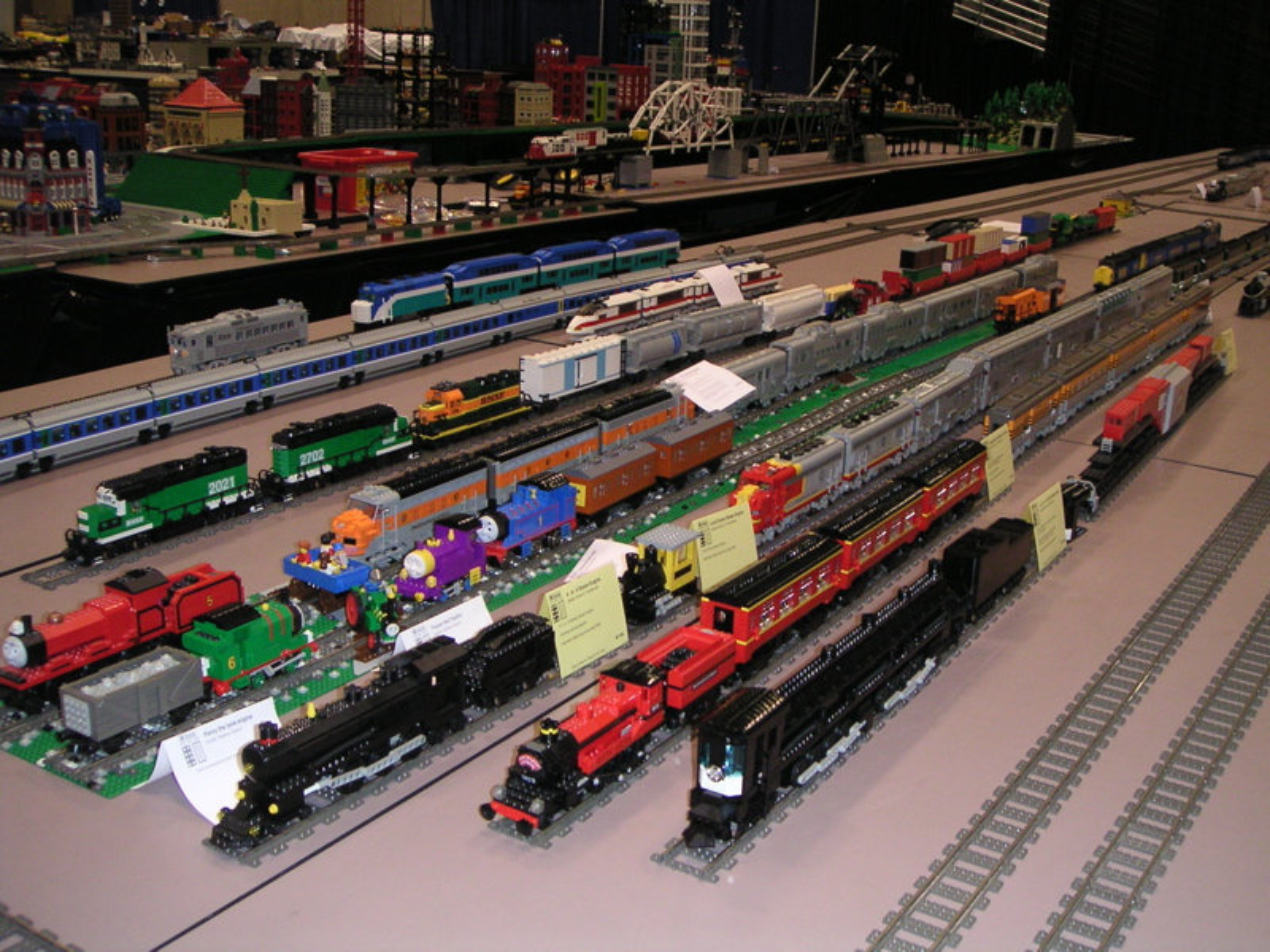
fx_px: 1394
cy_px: 476
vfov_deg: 37.7
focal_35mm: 38
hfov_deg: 49.0
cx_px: 635
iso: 160
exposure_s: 1/45
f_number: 2.8
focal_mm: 6
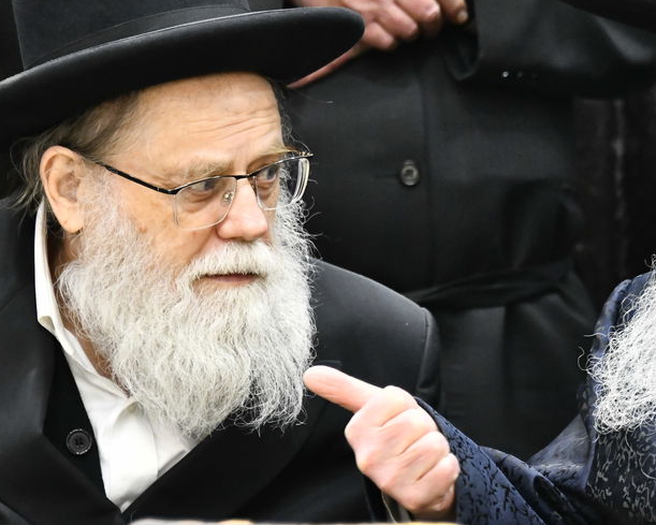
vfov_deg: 3.6
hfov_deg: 4.5
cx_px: 485
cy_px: 154
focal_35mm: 430
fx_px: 8350
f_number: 5.6
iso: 2500
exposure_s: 1/160
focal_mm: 200
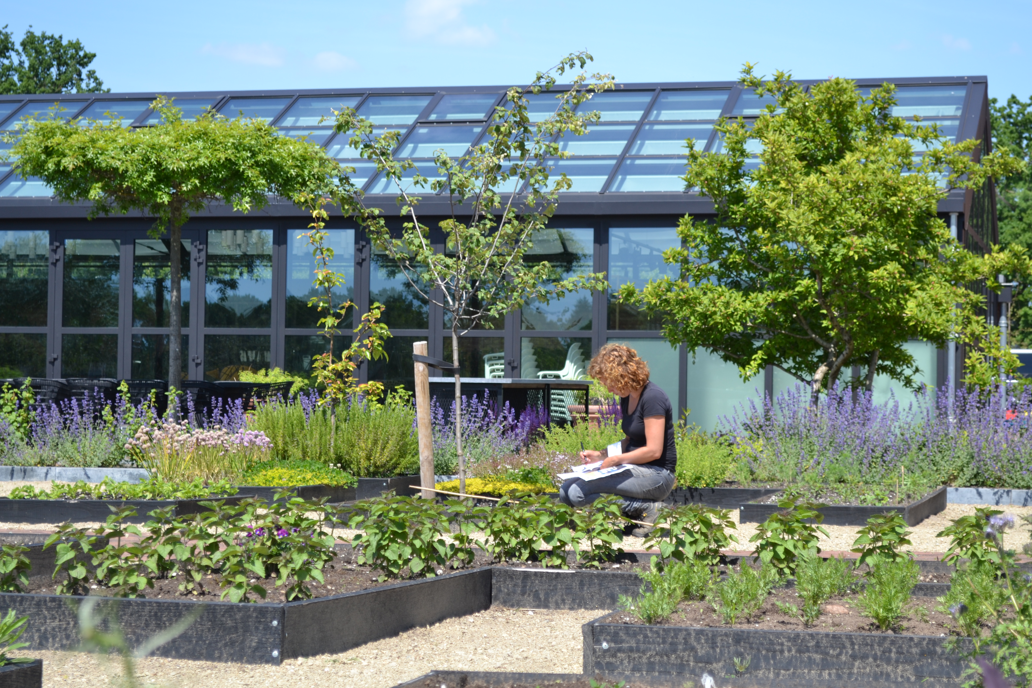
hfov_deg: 24.6
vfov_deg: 16.6
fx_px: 2365
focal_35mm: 82
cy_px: 344
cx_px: 516
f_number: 6.3
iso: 100
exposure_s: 1/160
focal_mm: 55
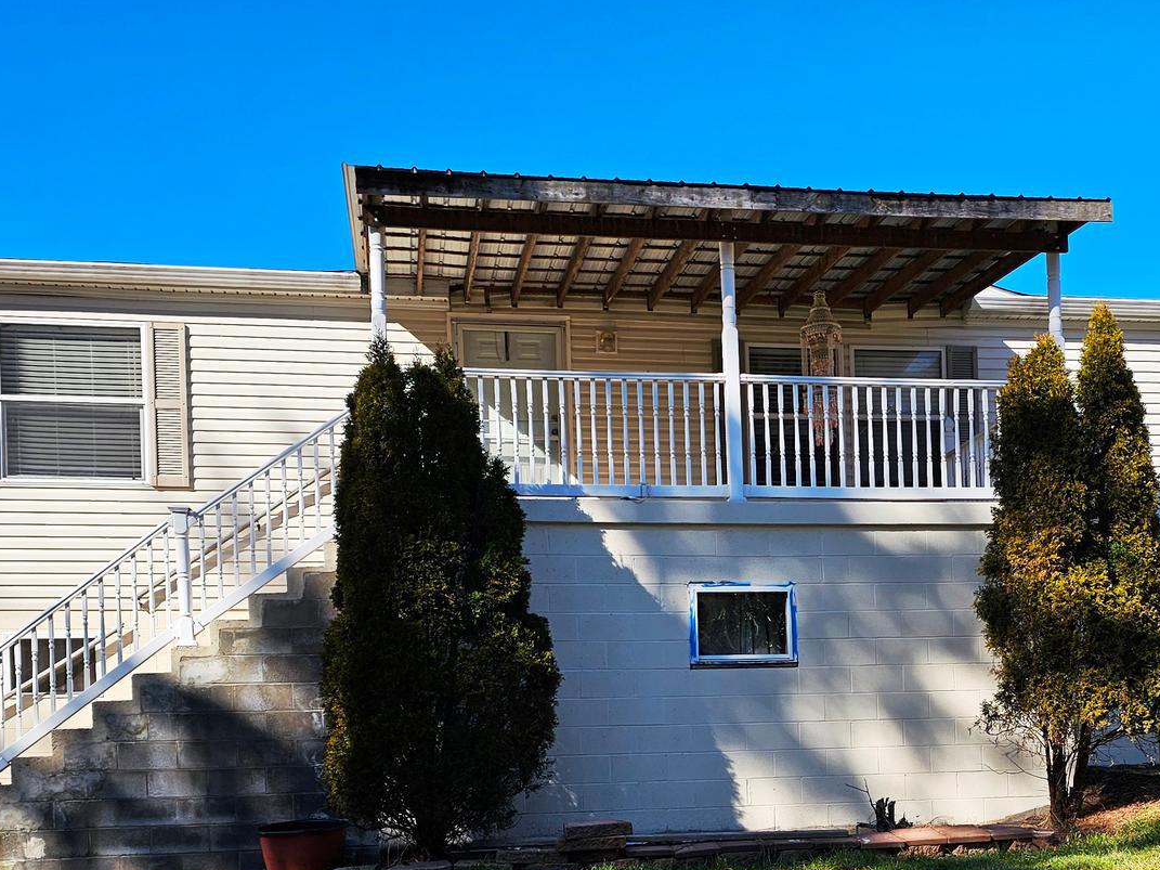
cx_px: 704
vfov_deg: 31.5
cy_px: 758
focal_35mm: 44
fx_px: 1474
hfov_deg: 42.7
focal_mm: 6.3
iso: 10
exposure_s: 1/647
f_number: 1.7
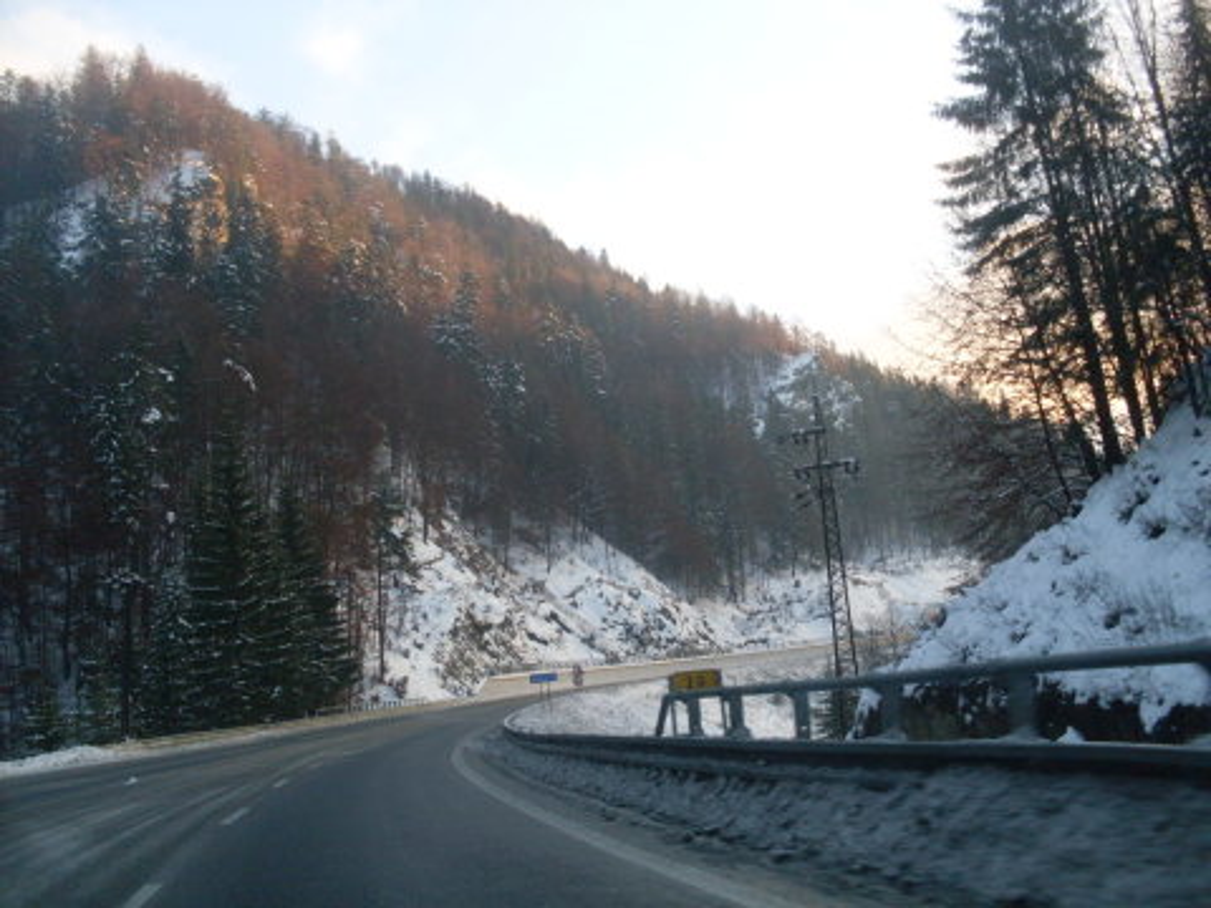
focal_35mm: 38
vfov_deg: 37.7
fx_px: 1329
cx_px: 606
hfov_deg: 49.0
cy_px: 454
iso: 80
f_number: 2.8
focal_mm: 6.3
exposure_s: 1/125
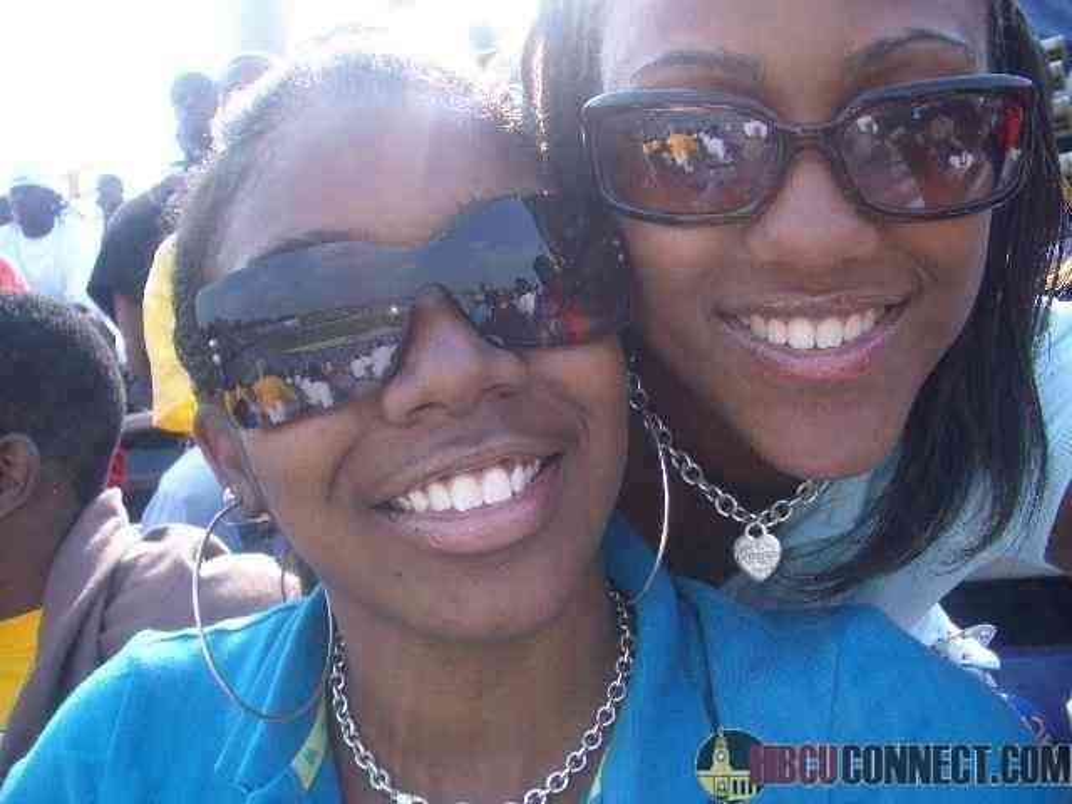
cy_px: 402
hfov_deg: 52.6
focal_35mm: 35
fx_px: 1084
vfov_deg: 40.7
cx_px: 536
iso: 50
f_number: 2.6
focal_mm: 5.8
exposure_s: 1/250
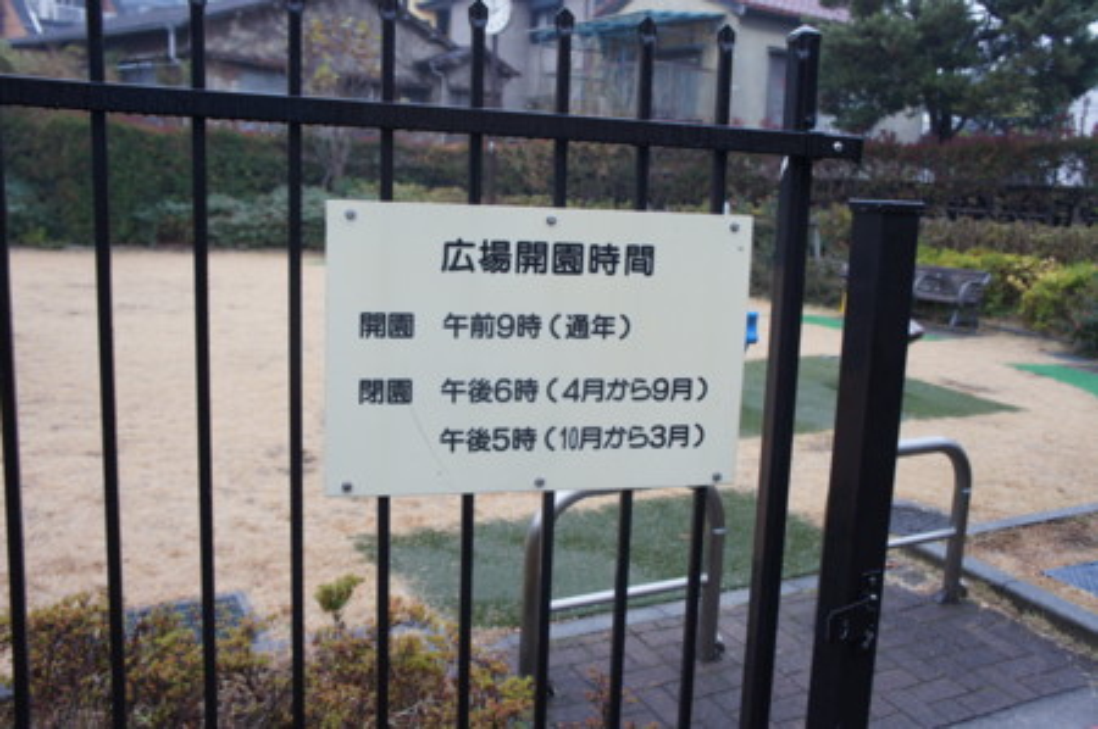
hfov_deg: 57.3
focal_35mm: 33
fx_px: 1005
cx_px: 549
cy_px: 364
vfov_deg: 39.9
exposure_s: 1/50
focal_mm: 22
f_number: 4.5
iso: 200
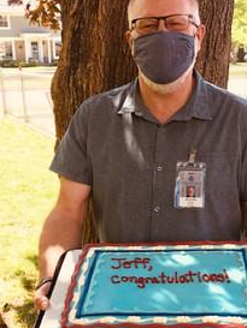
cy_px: 172
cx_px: 175
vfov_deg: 45.7
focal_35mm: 41
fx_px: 390
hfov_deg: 34.7
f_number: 1.8
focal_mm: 3.99
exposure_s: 1/148
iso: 20
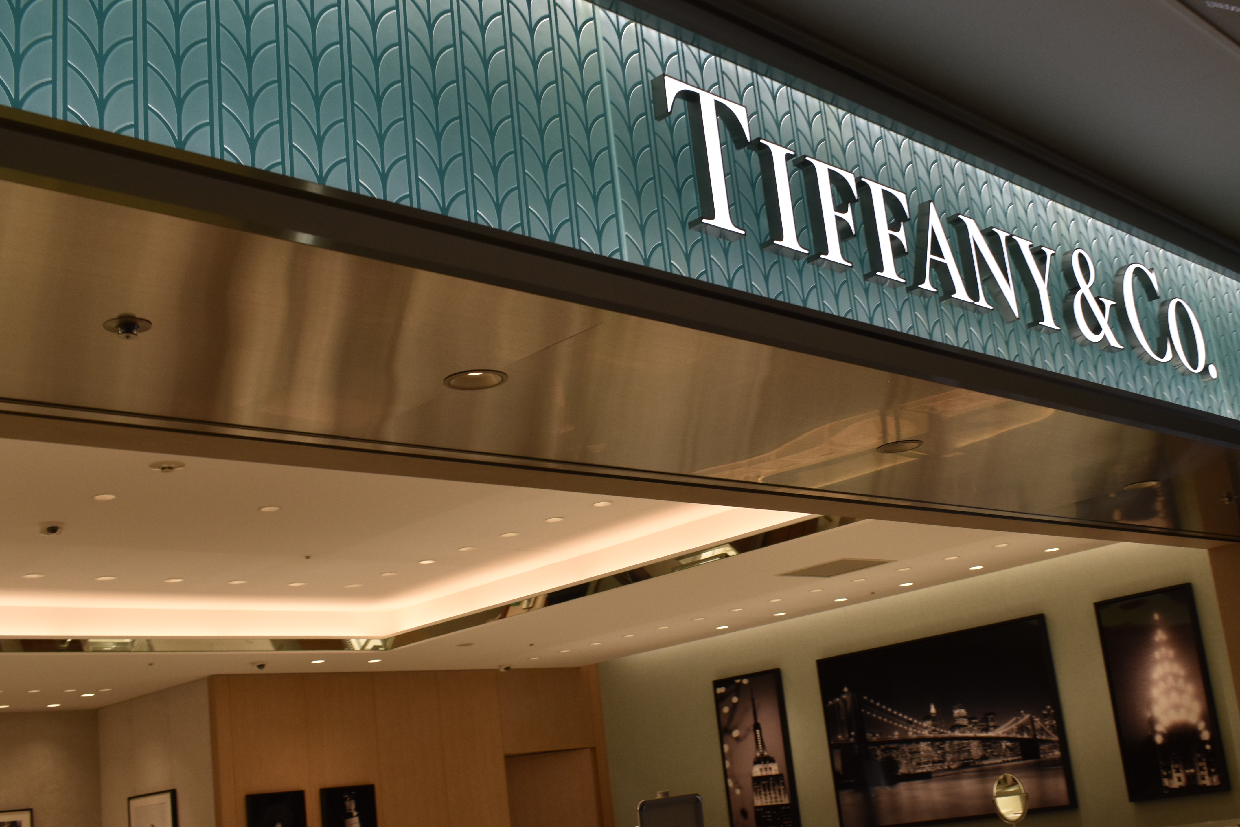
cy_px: 447
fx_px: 1447
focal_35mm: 42
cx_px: 716
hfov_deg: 46.2
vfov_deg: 31.9
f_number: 6.3
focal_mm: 20
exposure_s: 1/160
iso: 400
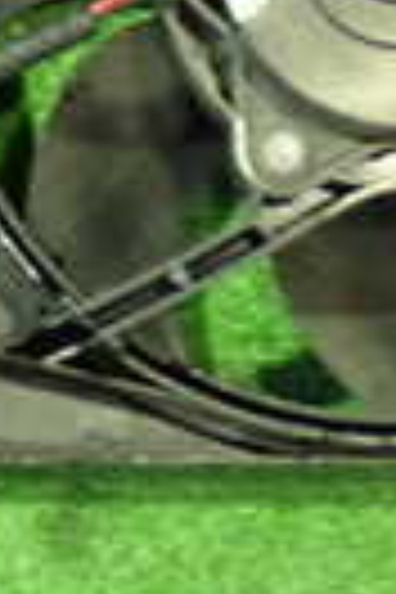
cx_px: -230
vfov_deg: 10.3
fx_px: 3201
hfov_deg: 7.0
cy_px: -207
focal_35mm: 194
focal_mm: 7.31
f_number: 2.8
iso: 800
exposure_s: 1/20
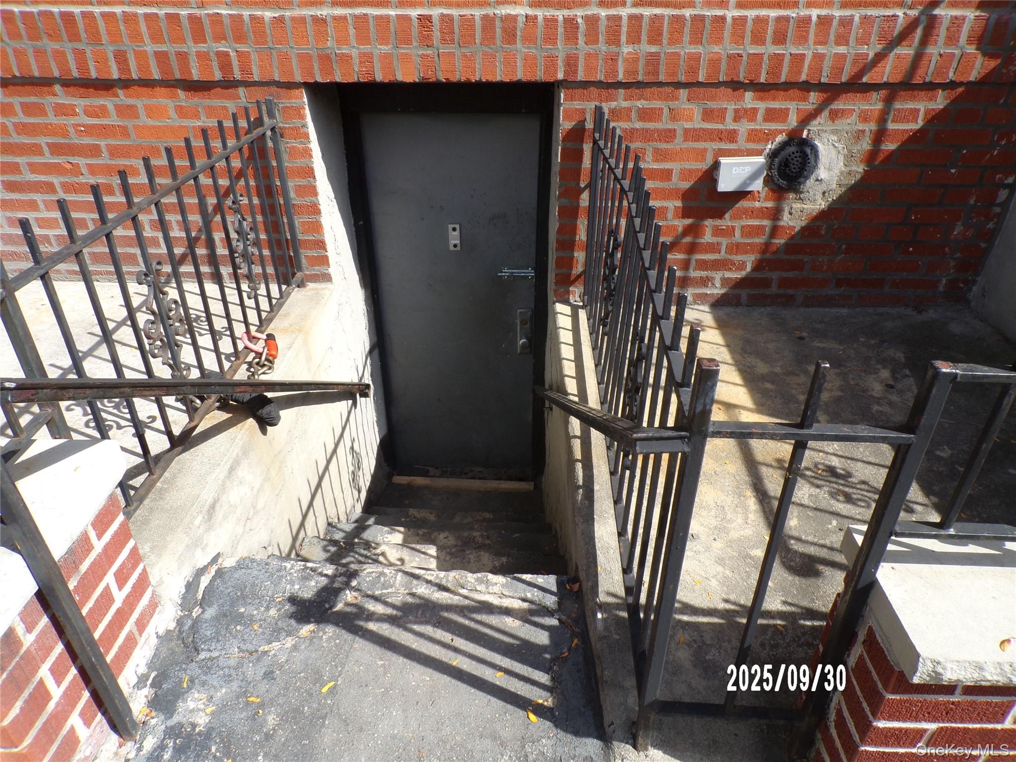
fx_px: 704
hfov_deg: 71.6
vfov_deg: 56.8
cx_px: 508
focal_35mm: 24
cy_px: 381
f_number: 5.8
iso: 80
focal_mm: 4.3
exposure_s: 1/140
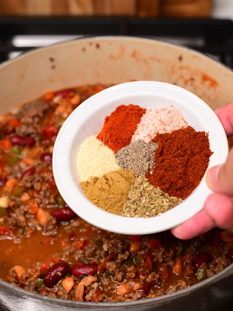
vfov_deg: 34.9
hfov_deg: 26.6
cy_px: 176
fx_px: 494
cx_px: 116
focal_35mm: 55
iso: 800
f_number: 5
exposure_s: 1/125
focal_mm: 50
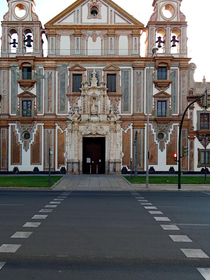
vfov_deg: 63.4
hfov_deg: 49.7
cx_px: 95
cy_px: 129
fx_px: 227
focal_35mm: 28
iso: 125
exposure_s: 1/250
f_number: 3
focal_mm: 4
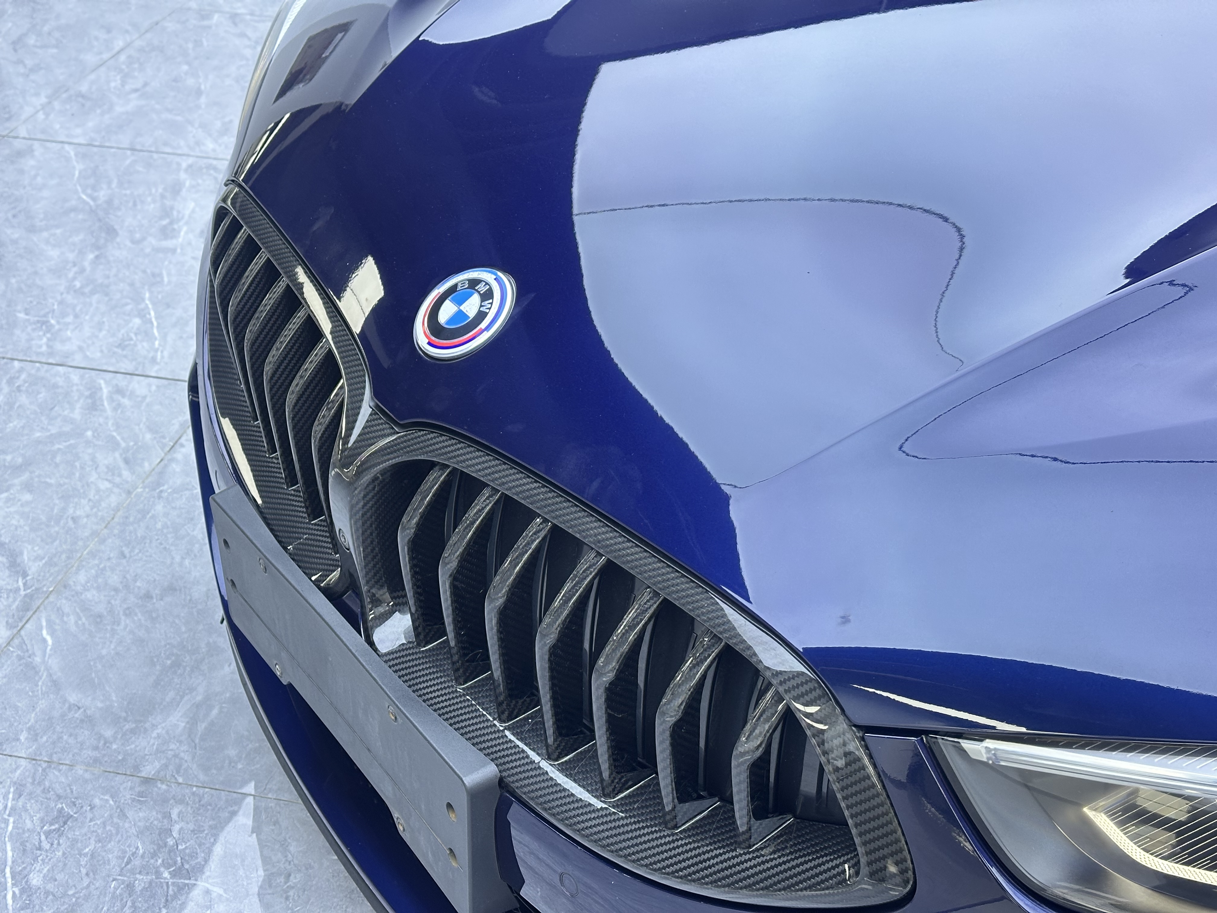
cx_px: 608
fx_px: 1688
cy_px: 456
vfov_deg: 30.3
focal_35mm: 48
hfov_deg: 39.7
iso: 160
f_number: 1.78
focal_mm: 6.86
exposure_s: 1/98
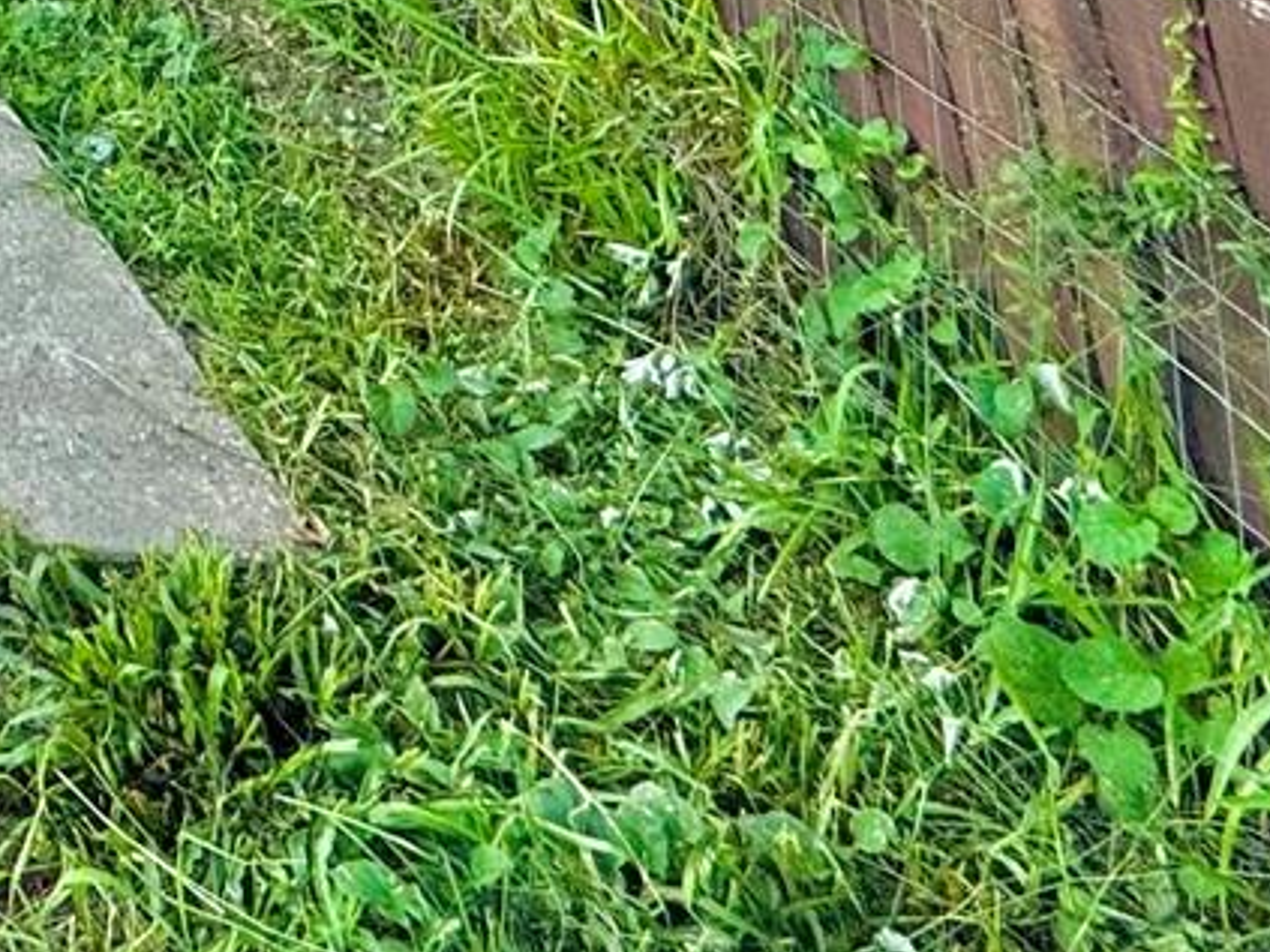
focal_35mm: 53
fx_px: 1944
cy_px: -697
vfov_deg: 20.6
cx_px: -844
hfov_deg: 23.9
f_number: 2.2
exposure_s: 1/522
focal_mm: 2.22
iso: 40
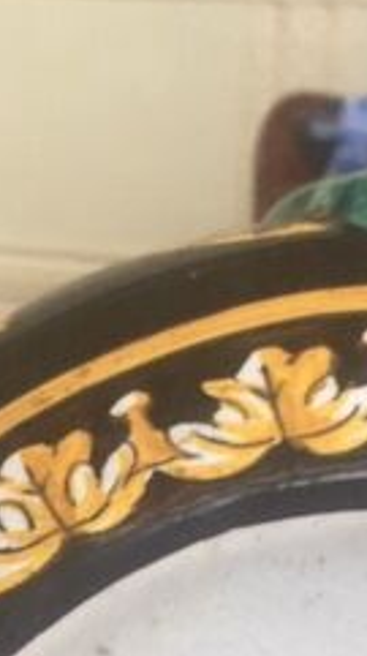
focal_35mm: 84
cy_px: 789
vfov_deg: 23.2
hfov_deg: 14.3
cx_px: 283
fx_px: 1458
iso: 160
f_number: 2.2
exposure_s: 1/33
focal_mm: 4.15
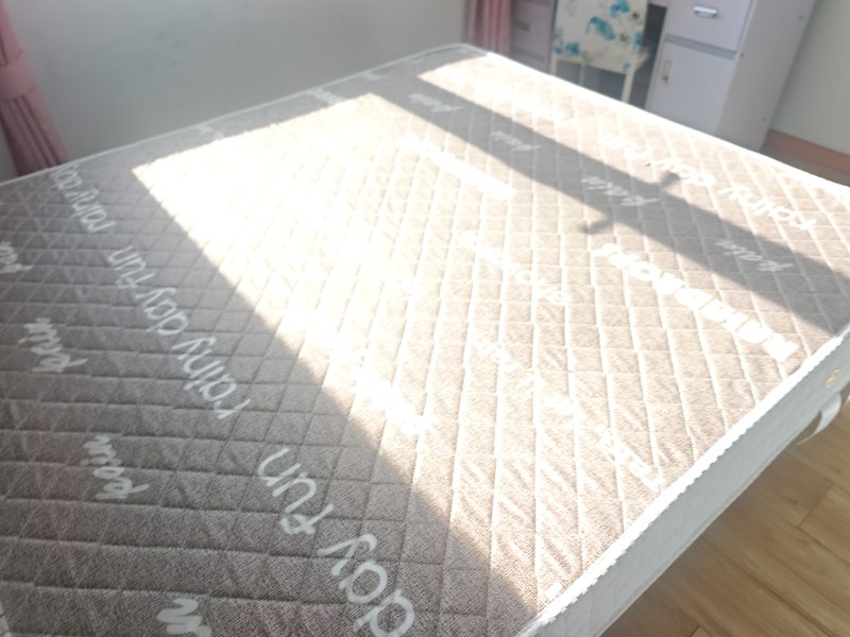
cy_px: 318
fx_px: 589
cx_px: 425
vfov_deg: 56.8
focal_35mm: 24
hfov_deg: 71.6
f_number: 1.4
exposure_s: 1/270
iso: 50
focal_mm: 6.83
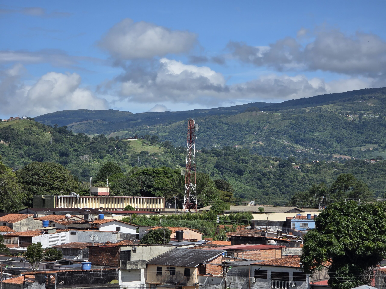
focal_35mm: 115
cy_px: 144
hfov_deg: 17.1
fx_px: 1282
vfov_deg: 12.9
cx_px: 193
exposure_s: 1/1751
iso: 64
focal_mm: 18.6
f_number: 3.4
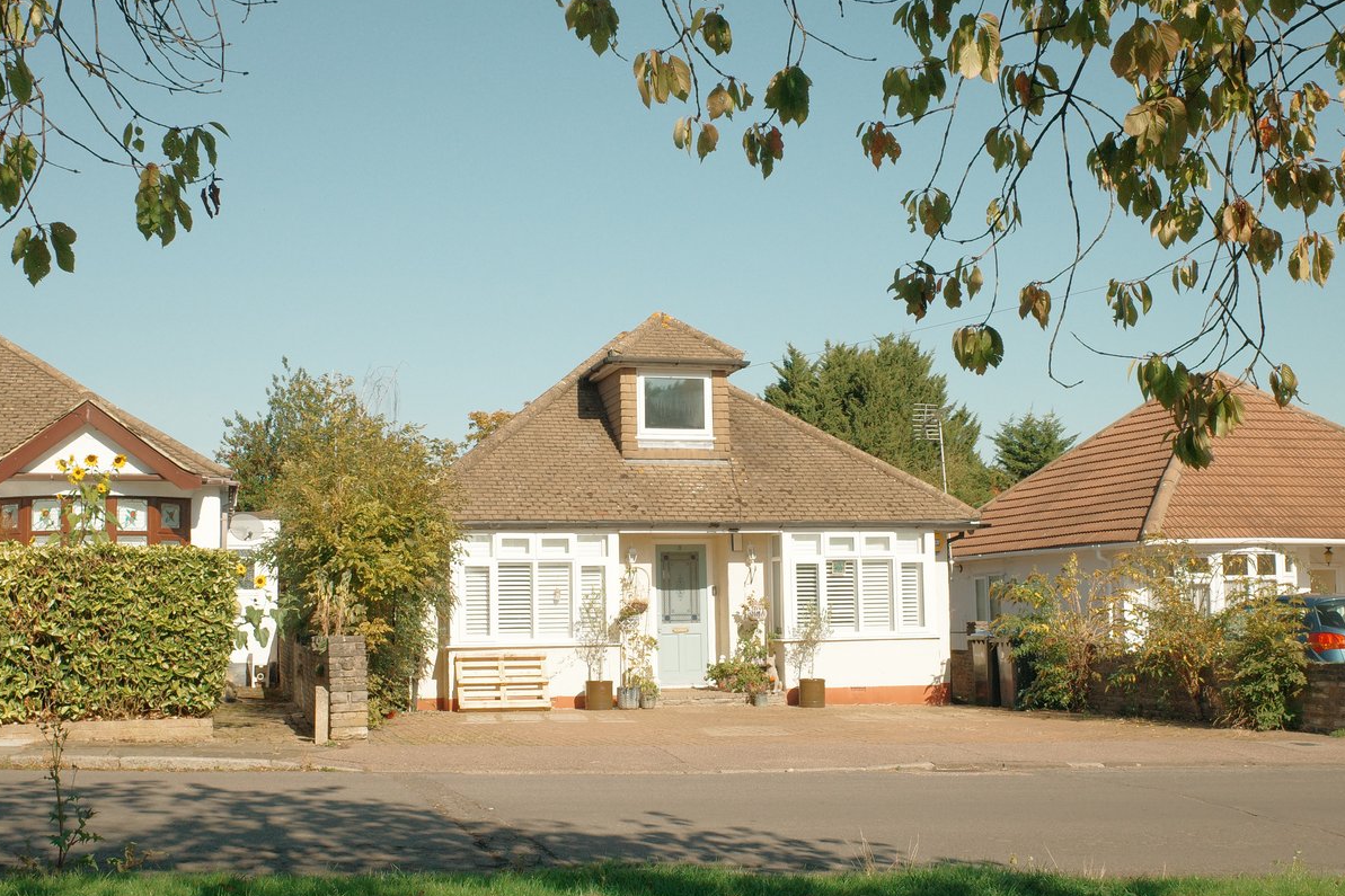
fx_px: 1644
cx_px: 696
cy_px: 480
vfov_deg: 30.5
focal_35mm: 44
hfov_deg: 44.5
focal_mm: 18.3
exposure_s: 1/1000
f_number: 5.6
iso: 200
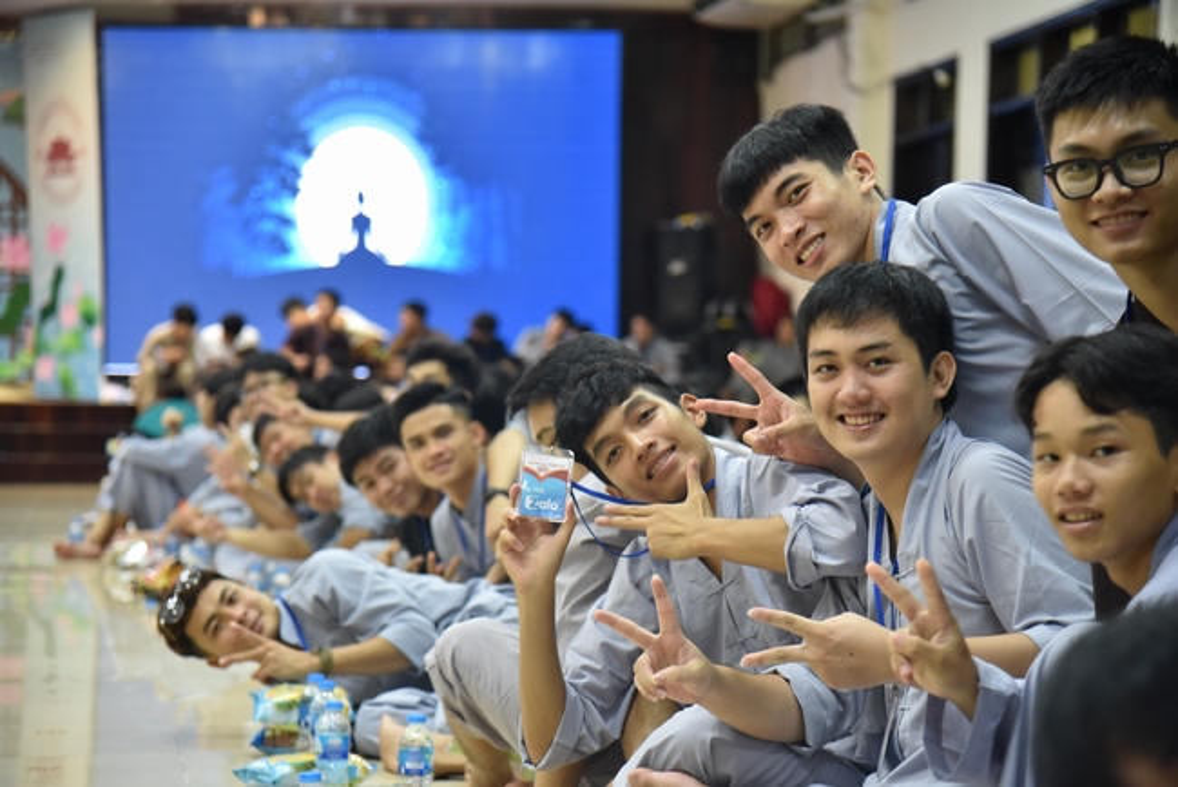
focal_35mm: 92
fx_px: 3012
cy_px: 394
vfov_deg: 14.9
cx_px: 589
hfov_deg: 22.1
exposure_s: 1/80
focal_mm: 92
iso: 3200
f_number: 4
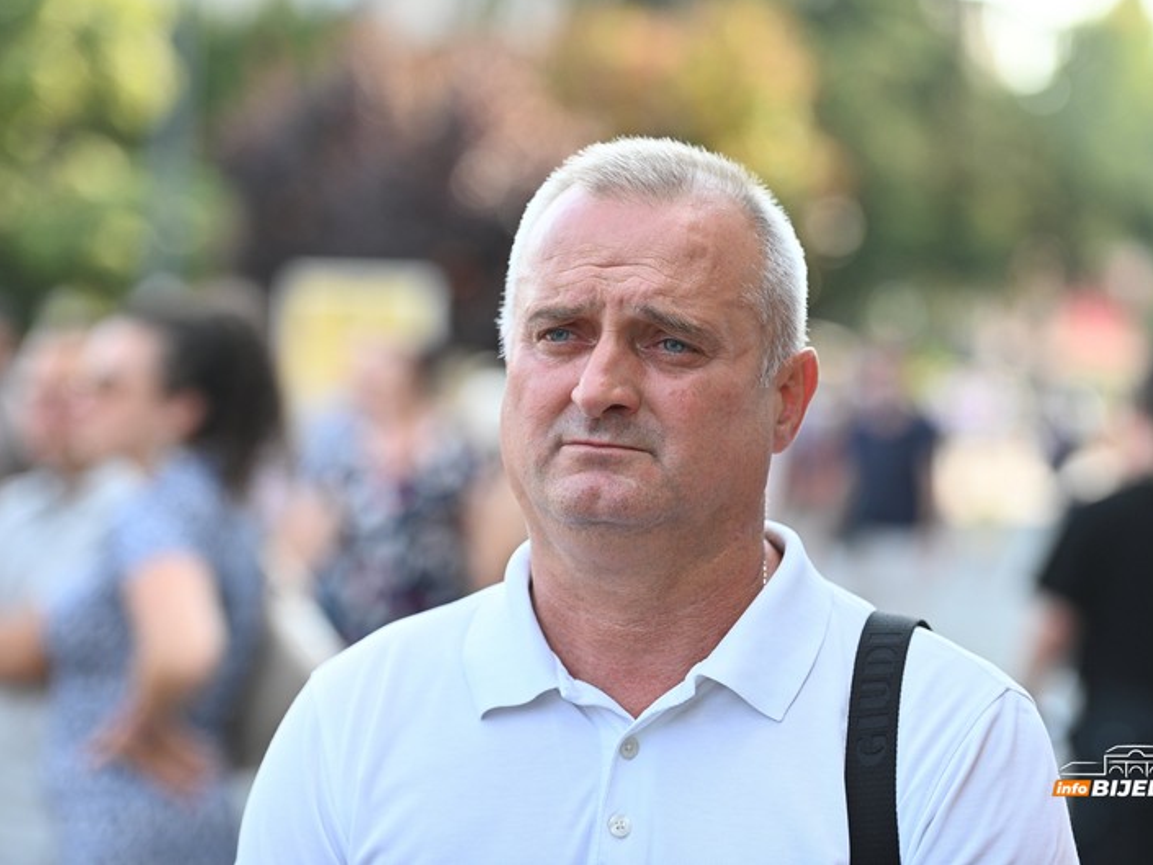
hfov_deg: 16.4
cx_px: 625
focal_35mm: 120
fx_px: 3998
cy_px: 431
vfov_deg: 12.4
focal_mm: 110
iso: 500
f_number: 2.8
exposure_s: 1/1600
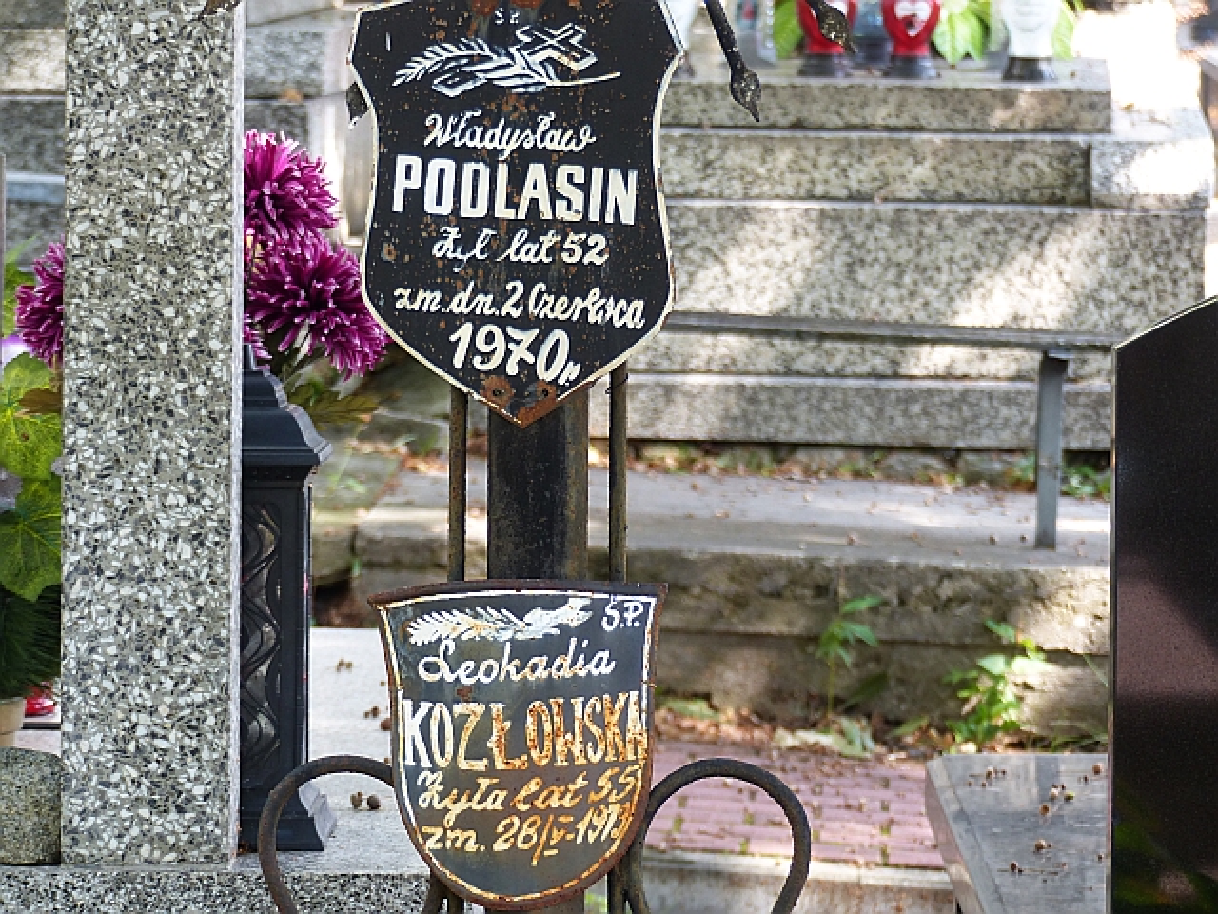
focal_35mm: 157
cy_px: 457
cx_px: 609
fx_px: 5524
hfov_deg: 12.6
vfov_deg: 9.5
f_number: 2.8
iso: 100
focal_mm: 28.3
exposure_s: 1/125
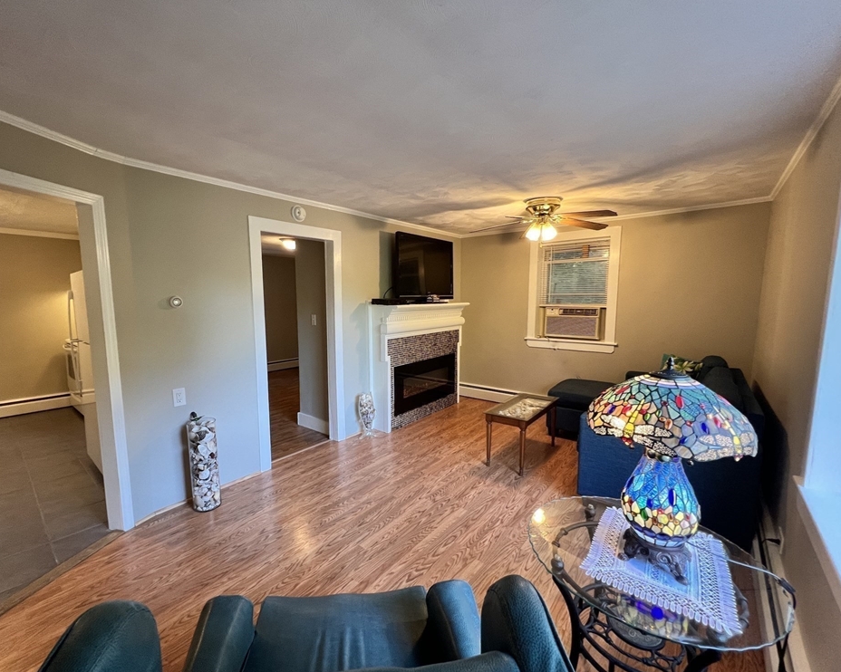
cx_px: 386
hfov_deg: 100.5
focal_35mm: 14
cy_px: 344
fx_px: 348
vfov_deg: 87.9
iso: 160
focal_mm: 1.57
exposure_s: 1/60
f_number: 1.8
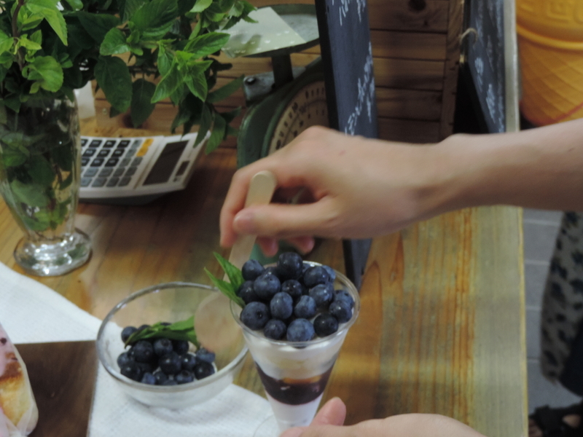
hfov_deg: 34.9
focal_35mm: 55
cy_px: 218
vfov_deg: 26.6
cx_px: 292
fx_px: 926
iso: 400
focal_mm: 9.8
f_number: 3.7
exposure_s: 1/30
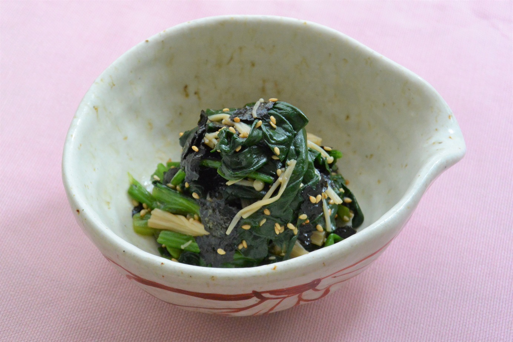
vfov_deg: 33.4
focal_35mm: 40
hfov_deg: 48.5
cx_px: 256
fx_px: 570
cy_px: 171
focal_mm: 15
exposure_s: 1/60
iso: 900
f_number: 4.2
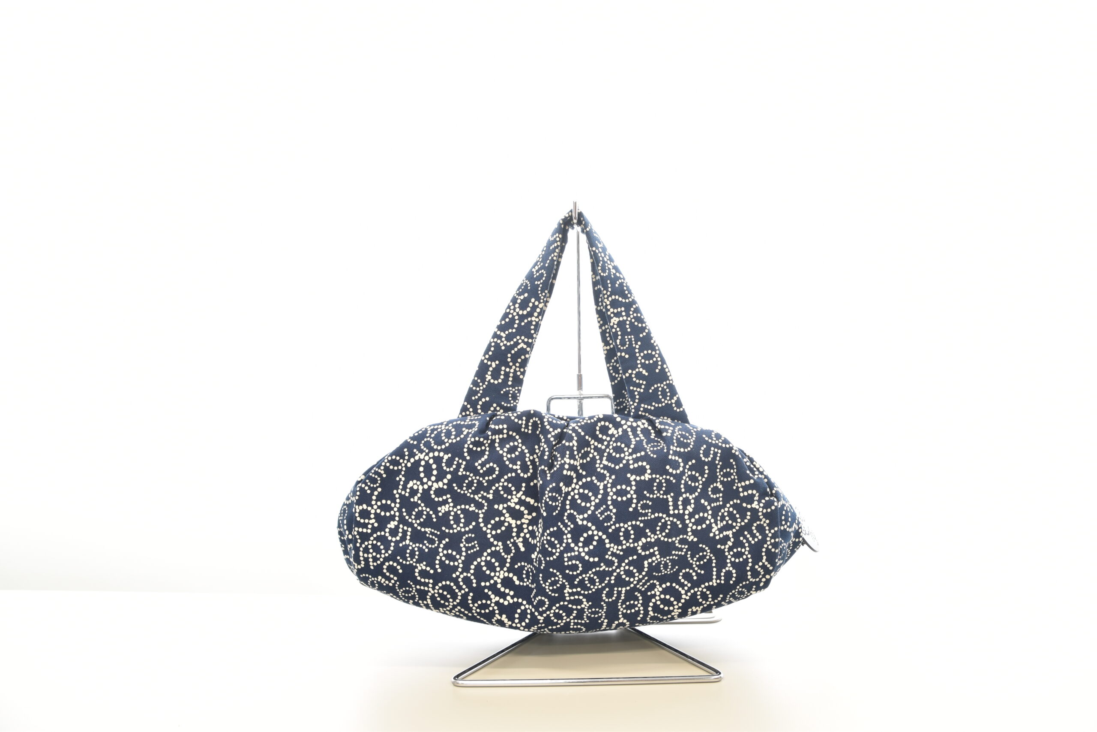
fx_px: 823
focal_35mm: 27
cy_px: 366
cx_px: 548
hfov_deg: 67.4
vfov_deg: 47.9
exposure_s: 1/4
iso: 100
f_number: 6.3
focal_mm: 18
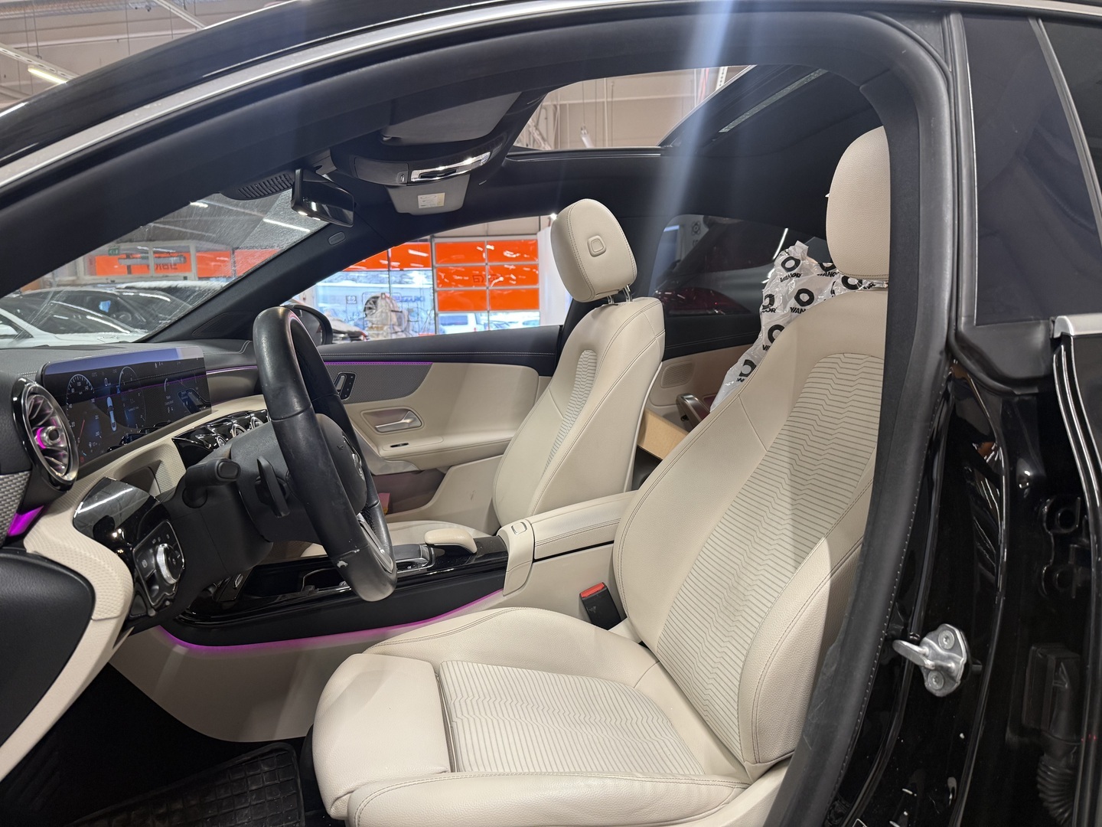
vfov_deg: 56.8
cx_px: 551
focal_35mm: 24
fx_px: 764
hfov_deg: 71.6
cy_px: 414
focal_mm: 6.76
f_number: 1.78
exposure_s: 1/100
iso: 200
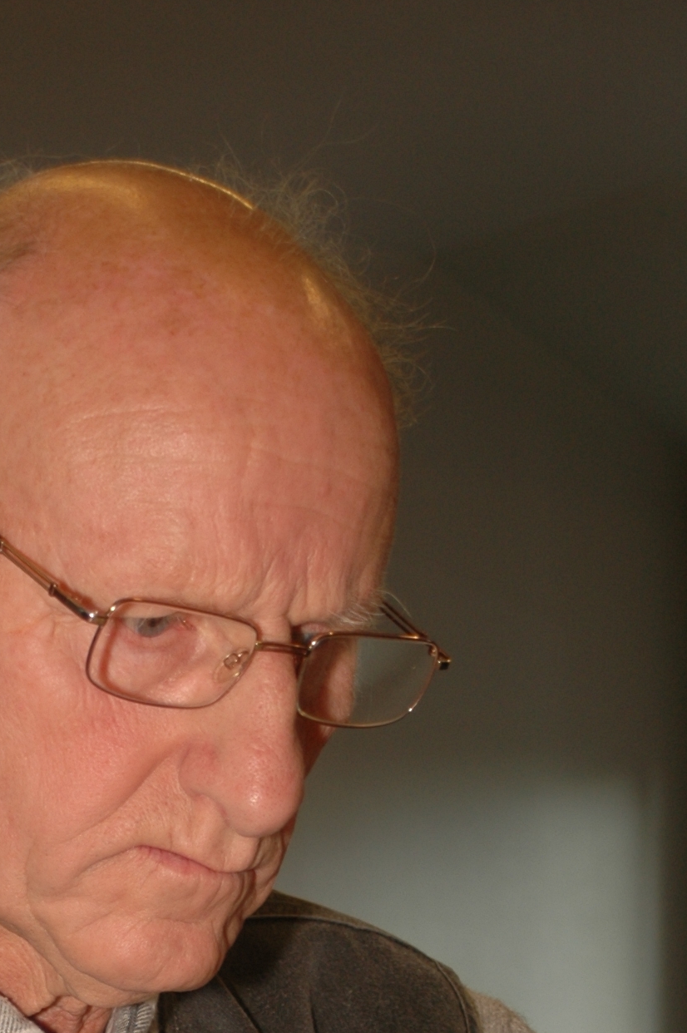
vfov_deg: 14.4
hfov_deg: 9.9
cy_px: 1242
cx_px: 76
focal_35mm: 138
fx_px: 3957
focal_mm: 38
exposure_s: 1/60
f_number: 5
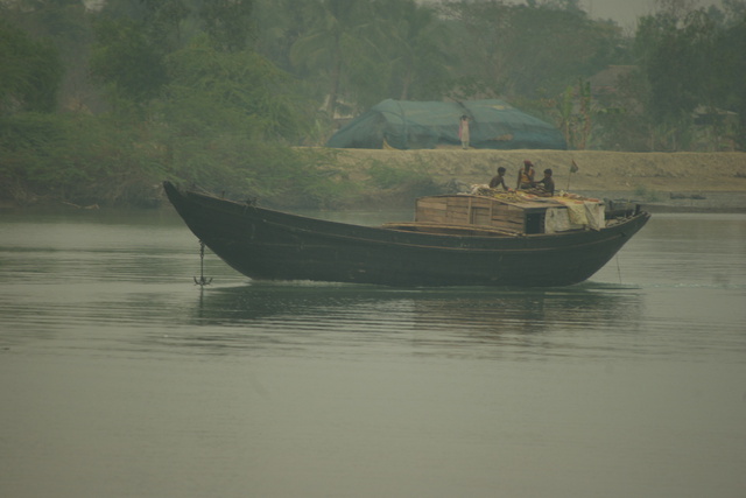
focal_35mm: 750
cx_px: 373
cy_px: 249
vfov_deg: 1.8
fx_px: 15544
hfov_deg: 2.7
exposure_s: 1/250
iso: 100
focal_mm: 500
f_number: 6.7
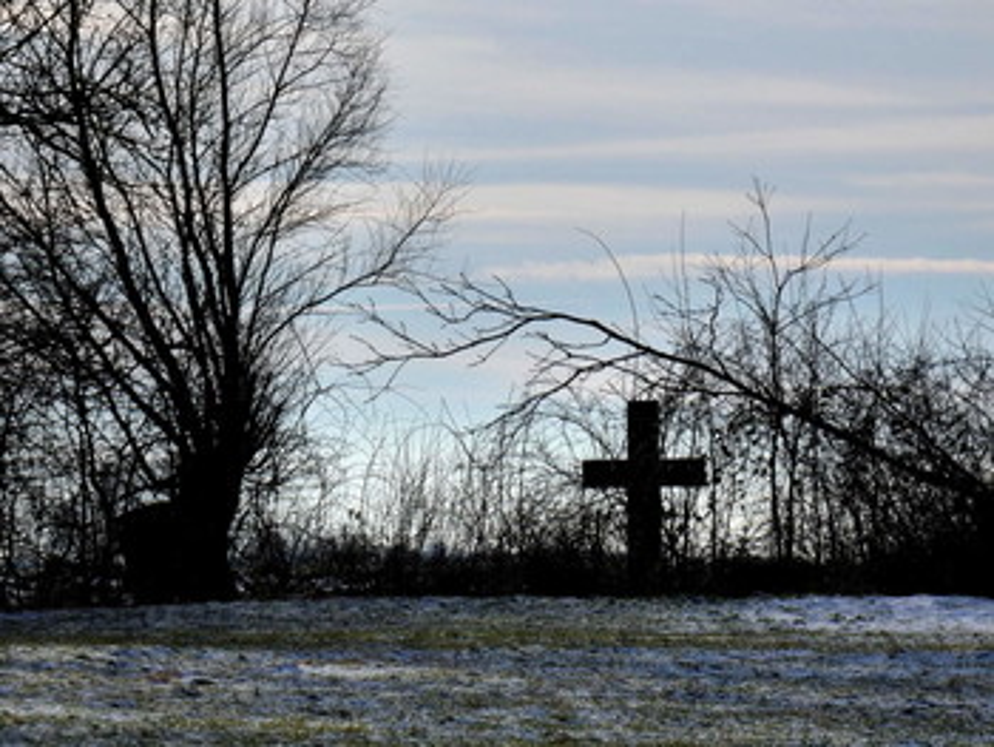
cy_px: 374
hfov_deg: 6.4
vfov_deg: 4.8
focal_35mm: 309
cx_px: 497
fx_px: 8879
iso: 80
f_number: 8
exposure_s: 1/1000
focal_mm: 55.4
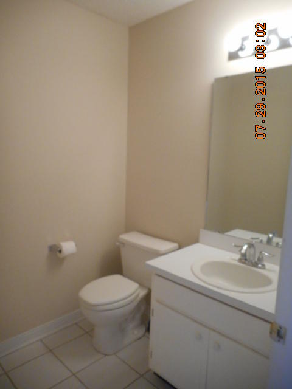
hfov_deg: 54.9
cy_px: 194
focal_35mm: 25
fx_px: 281
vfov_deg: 69.4
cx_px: 146
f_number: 3.7
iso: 400
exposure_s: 1/13
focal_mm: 4.5
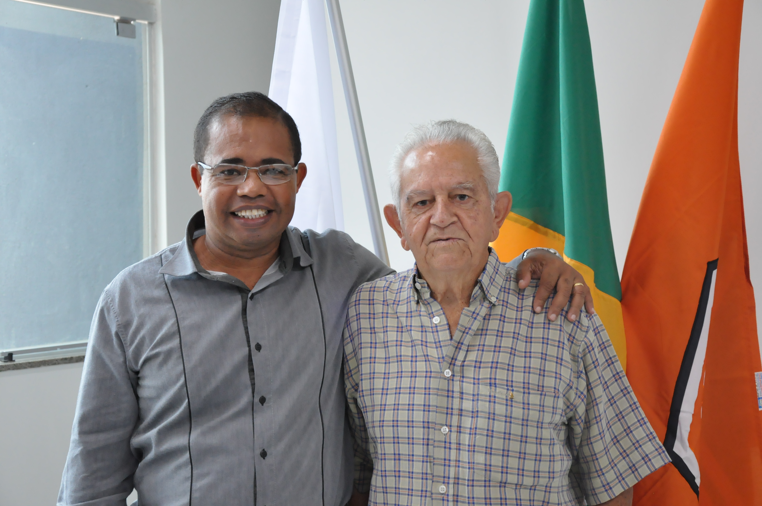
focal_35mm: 72
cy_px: 253
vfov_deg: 18.9
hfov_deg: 28.1
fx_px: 1522
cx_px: 381
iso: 2000
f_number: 5.6
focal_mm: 48
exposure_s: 1/125
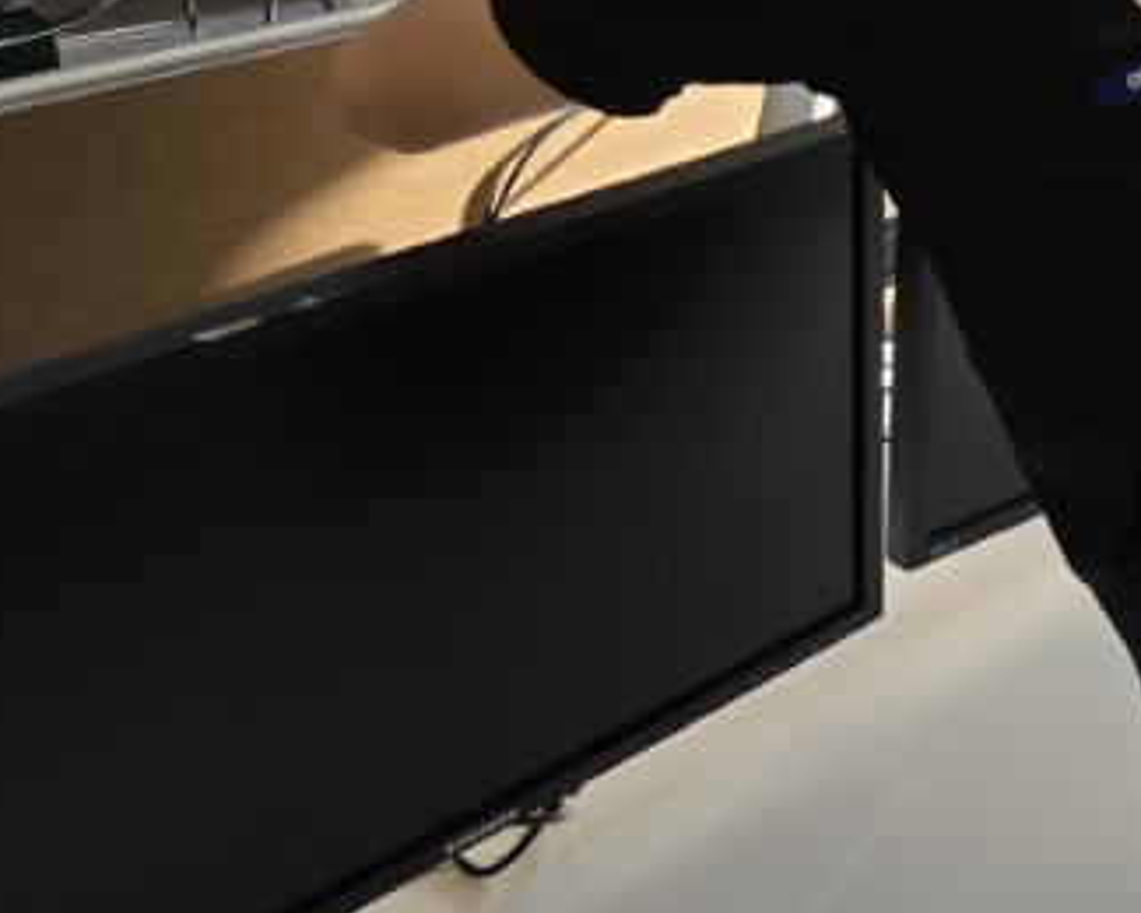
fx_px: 1992
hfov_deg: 28.0
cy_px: -7
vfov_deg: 24.6
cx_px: 1360
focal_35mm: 59
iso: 50
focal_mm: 6.3
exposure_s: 1/180
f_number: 1.7
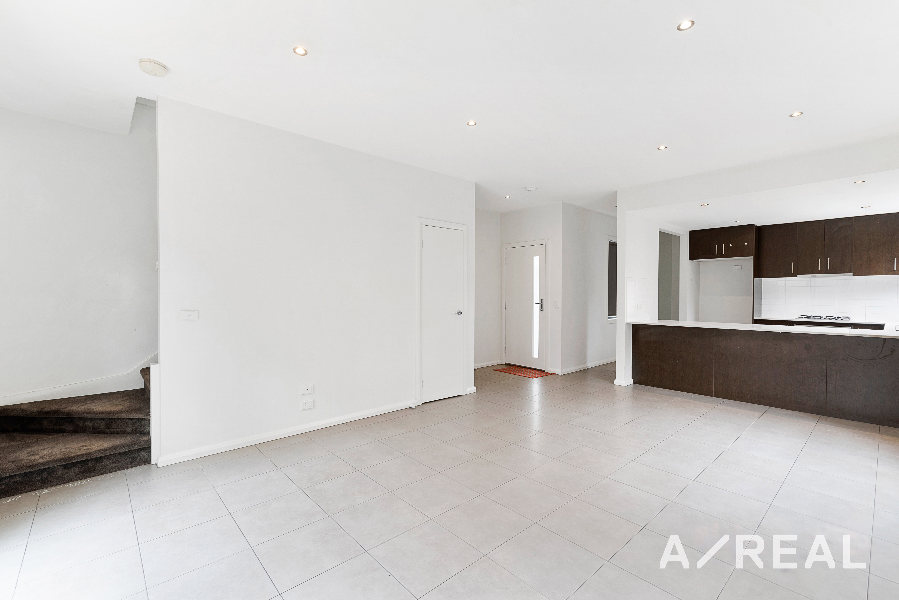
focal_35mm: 15
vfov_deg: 77.4
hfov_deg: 100.4
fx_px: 375
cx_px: 450
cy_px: 300
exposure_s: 1/8
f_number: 9
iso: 100
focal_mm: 15
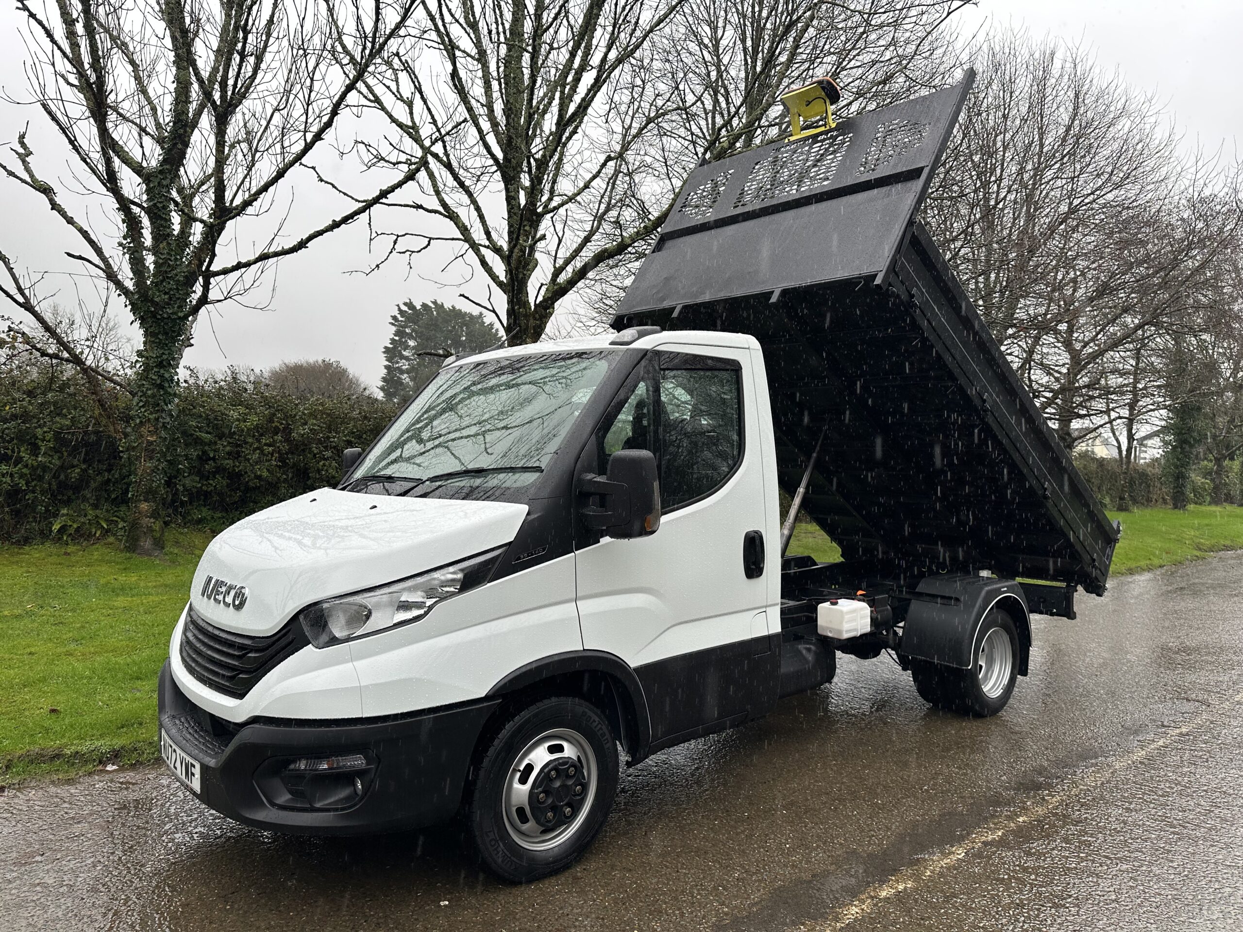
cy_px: 466
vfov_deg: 56.8
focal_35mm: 24
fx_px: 862
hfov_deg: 71.6
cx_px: 622
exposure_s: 1/429
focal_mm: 6.86
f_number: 1.78
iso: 80
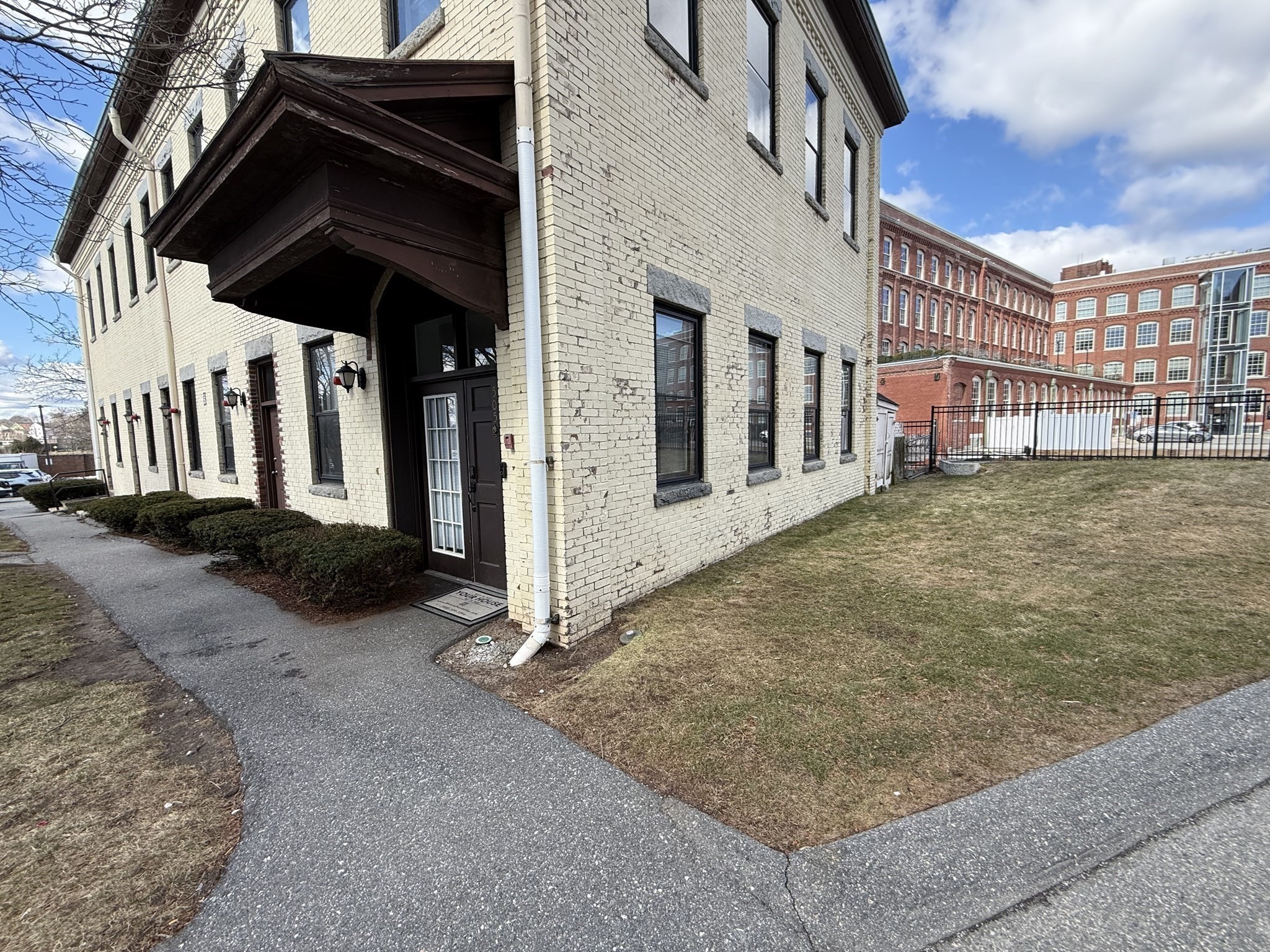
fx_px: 514
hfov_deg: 102.1
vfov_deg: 85.7
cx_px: 635
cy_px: 476
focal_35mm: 14
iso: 50
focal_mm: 2.22
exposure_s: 1/564
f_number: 2.2
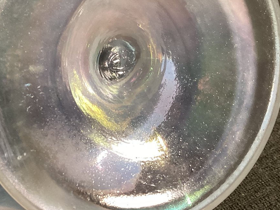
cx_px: 102
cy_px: 38
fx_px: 437
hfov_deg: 35.3
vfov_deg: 26.5
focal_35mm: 54
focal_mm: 3.3
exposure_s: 1/60
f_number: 2.4
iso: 125
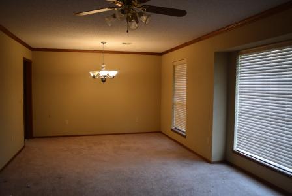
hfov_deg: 67.3
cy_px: 98
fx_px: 219
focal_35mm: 27
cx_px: 146
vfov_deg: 48.1
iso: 450
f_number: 4
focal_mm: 18
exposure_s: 1/60
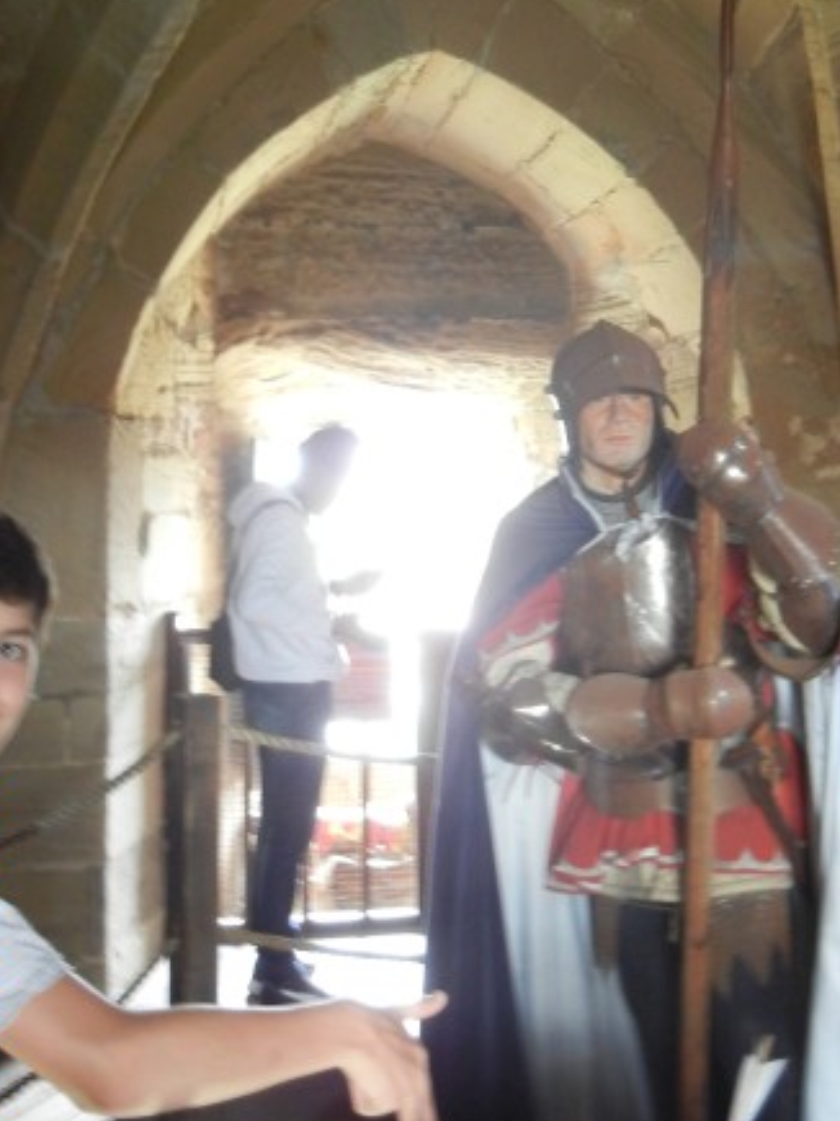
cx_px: 557
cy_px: 394
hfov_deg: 27.4
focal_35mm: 53
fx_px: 1716
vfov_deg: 35.9
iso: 400
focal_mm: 5.4
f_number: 3.5
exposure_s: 1/4.3
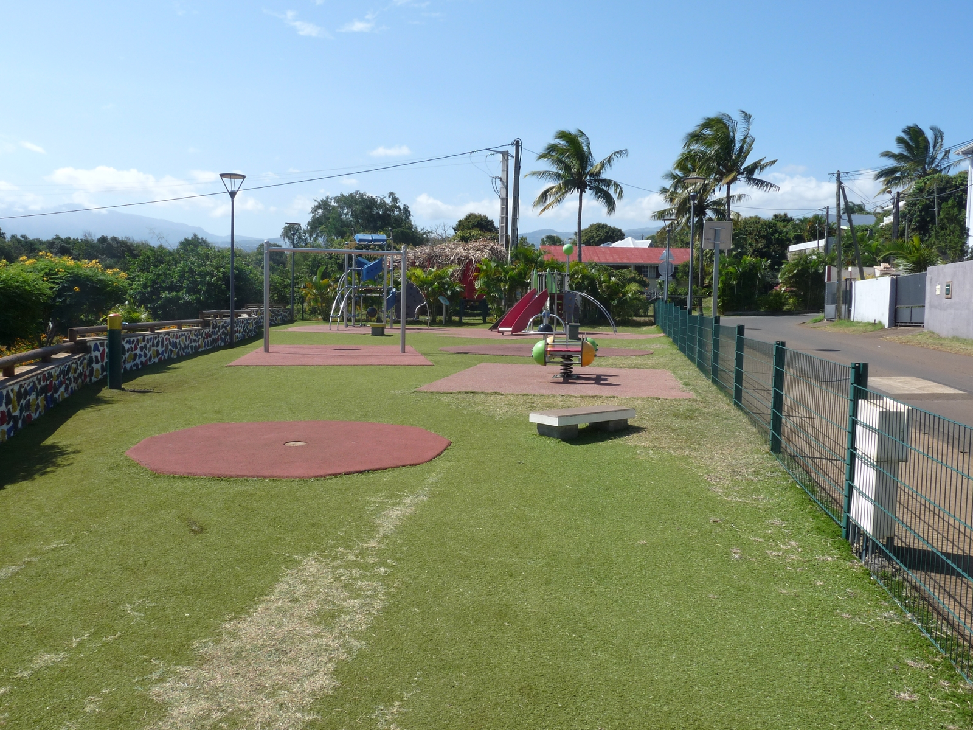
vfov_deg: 51.4
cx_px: 486
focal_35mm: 27
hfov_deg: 65.3
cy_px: 365
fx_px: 759
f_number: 5.6
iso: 100
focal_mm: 4.8
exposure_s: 1/320
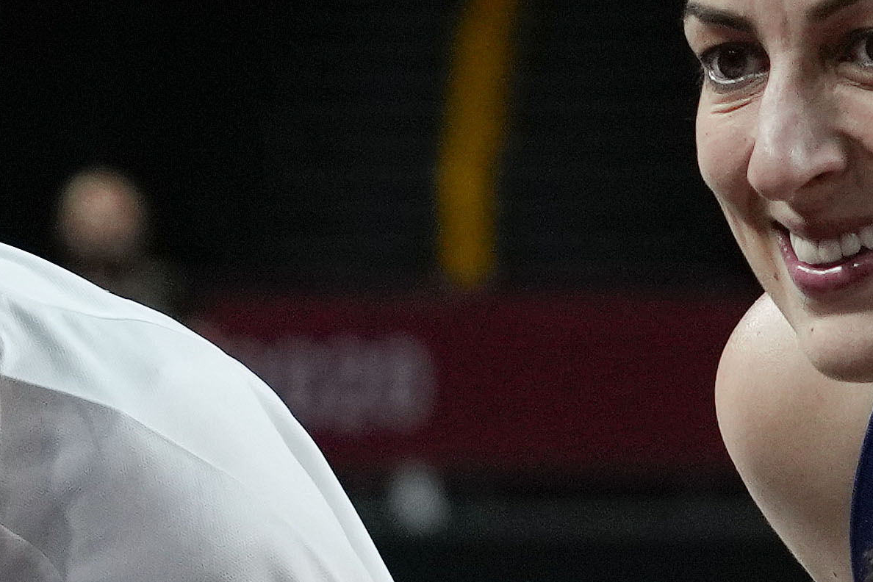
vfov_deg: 2.6
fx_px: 12342
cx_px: -1194
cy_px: 2033
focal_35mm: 509
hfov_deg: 4.0
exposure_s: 1/2000
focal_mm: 70
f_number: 3.2
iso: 1600
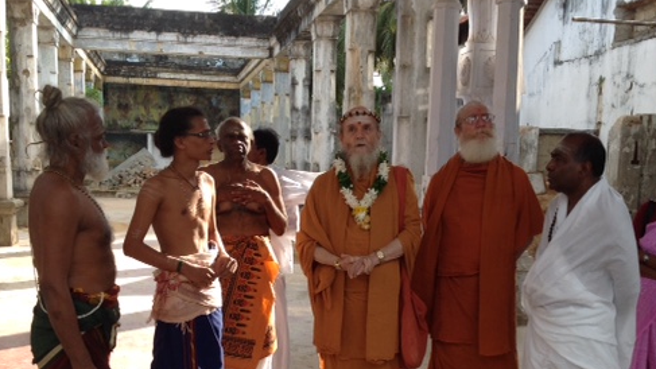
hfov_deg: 41.3
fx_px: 870
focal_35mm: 50
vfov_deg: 23.8
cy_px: 267
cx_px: 352
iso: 50
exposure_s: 1/343
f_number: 2.4
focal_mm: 4.28
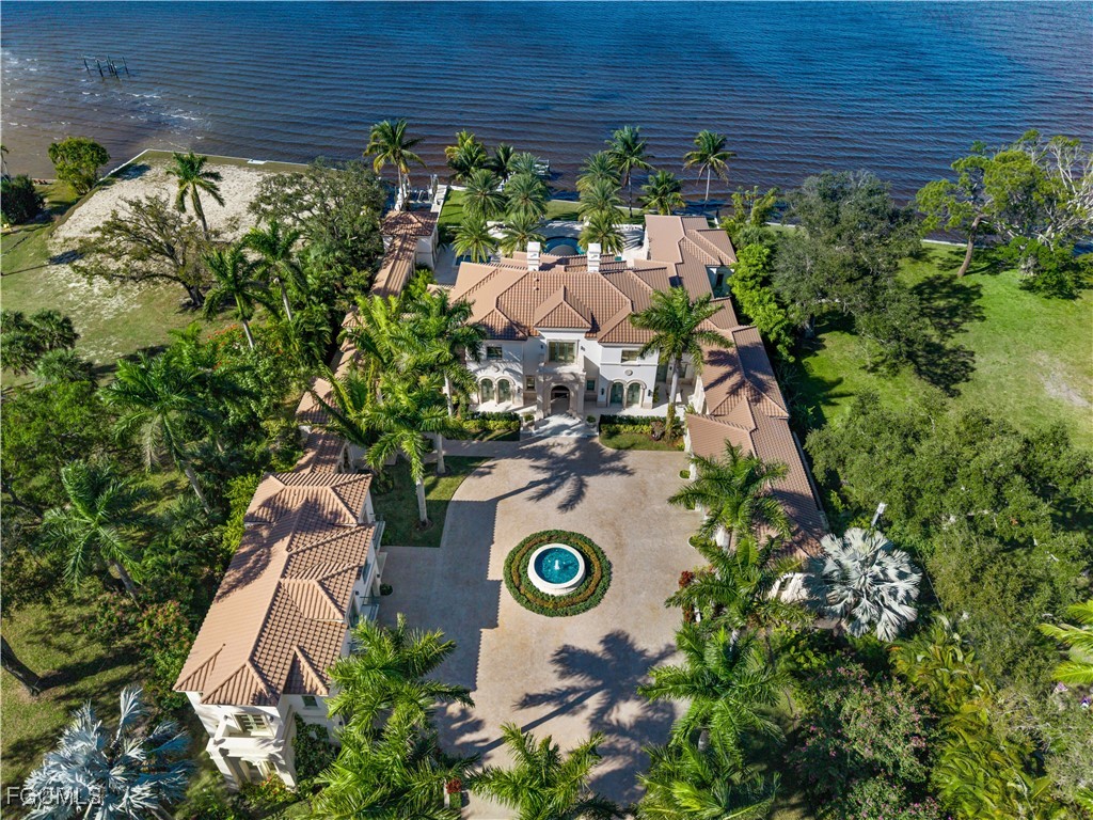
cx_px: 546
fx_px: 758
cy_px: 410
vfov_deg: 56.8
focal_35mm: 24
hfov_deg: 71.6
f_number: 1.8
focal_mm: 8.67
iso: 100
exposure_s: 1/640
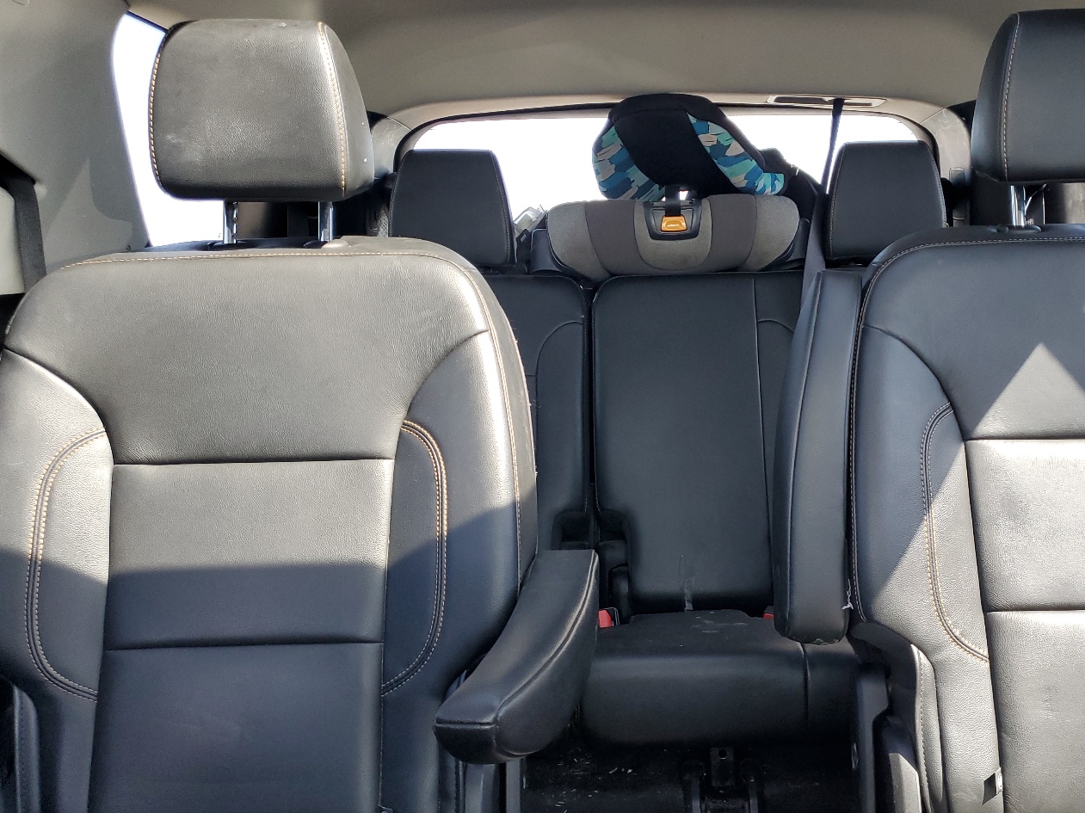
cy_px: 417
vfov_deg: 42.9
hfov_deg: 54.8
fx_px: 1034
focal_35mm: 33
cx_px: 676
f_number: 1.5
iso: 81
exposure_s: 1/120
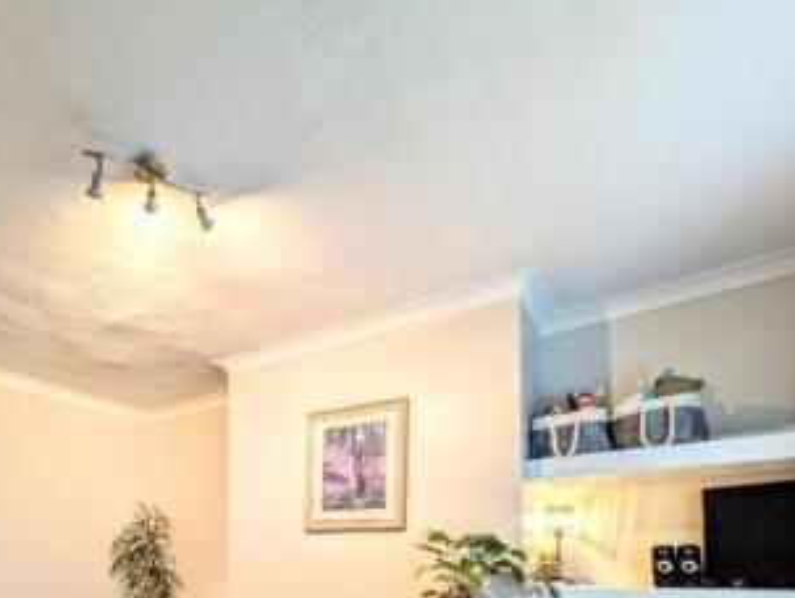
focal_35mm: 23
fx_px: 529
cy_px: 547
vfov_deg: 51.5
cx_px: 181
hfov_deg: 68.2
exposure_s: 1/16.7
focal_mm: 2.02
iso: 69
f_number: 1.7
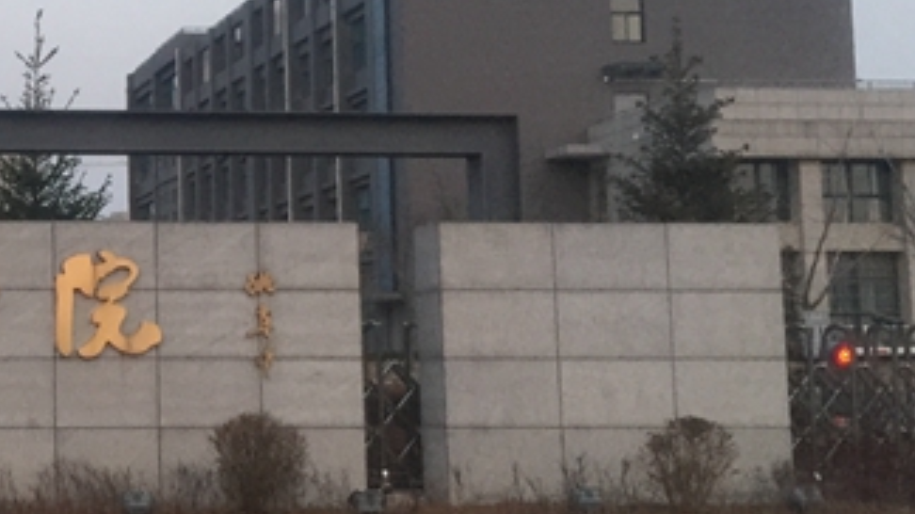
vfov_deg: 15.4
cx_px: -130
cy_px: 167
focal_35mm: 78
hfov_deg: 25.0
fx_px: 1892
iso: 50
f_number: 2.2
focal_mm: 4.15
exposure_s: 1/30
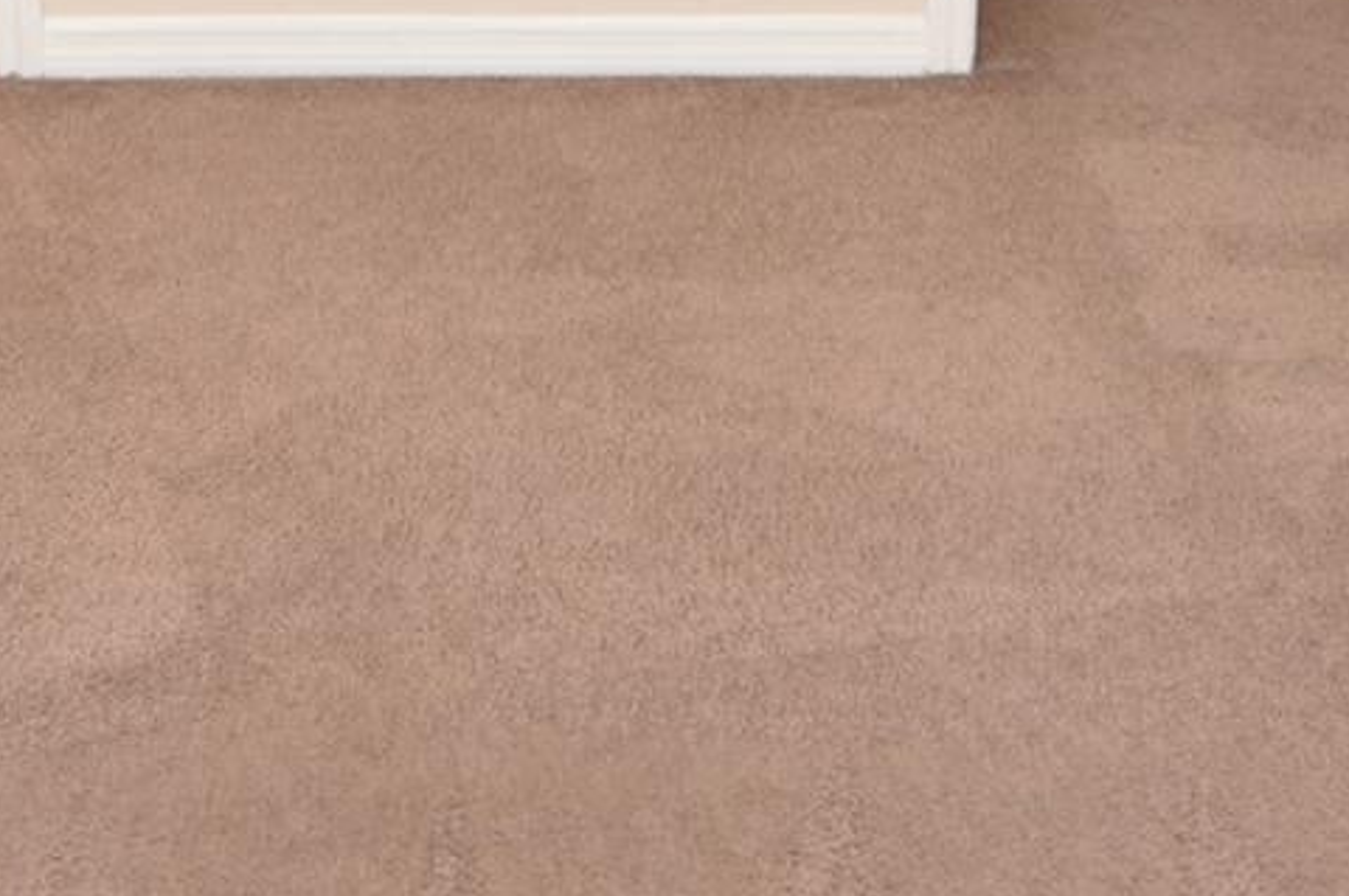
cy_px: -572
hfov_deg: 33.3
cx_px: 517
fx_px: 2246
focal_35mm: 60
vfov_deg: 18.9
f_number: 4
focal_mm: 12
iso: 450
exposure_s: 1/60
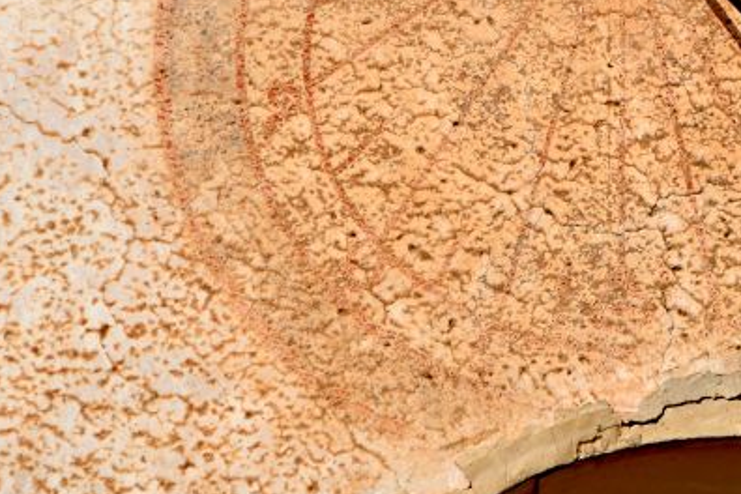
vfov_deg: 2.6
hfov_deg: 3.9
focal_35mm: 522
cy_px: 9
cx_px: 636
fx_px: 10744
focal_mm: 135
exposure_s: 1/800
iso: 100
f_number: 7.1
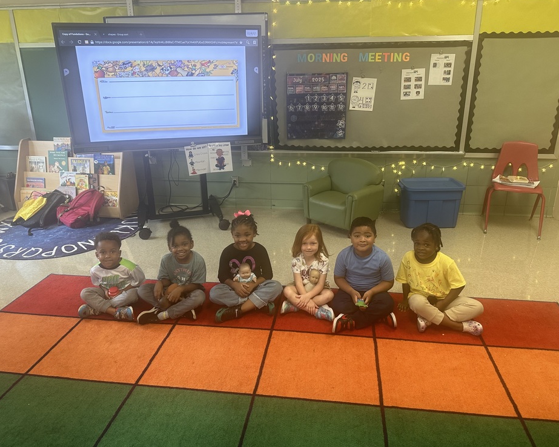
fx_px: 430
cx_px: 277
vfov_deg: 54.9
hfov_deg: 66.0
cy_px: 217
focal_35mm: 26
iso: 160
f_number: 1.78
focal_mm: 6.86
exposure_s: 1/120
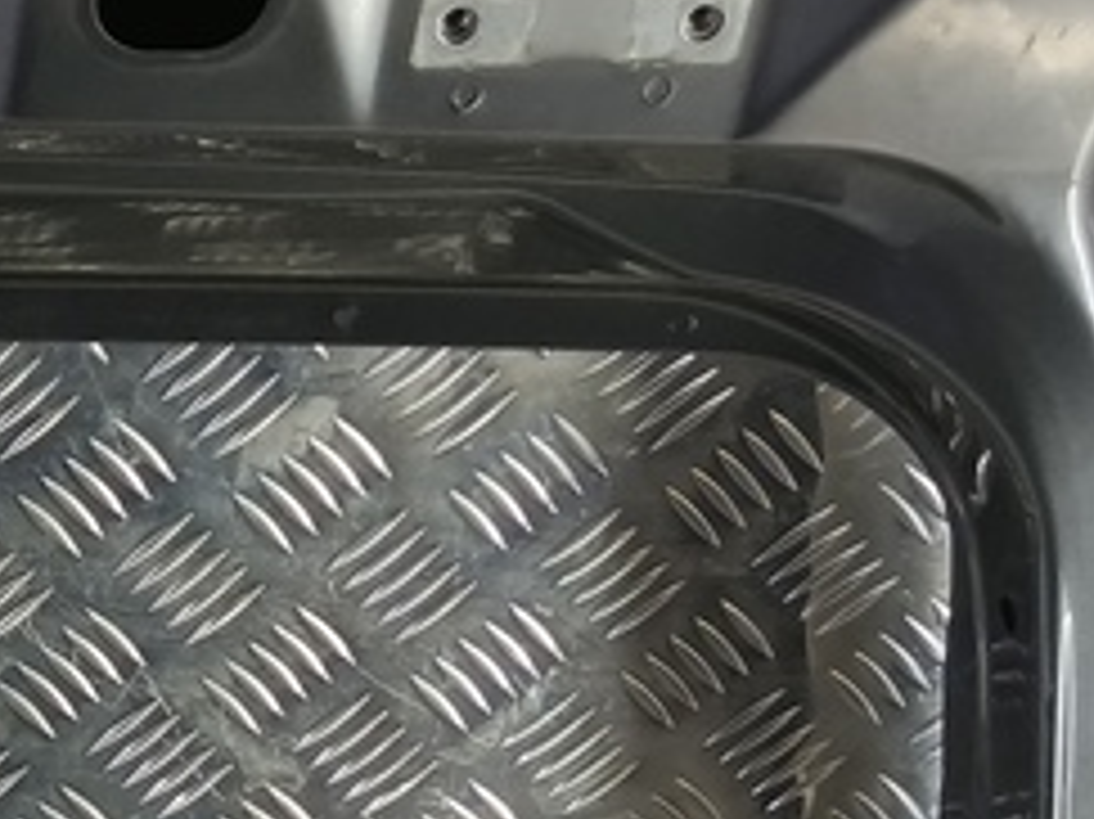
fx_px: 3064
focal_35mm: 97
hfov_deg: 17.6
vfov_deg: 14.4
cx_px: -671
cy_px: 1170
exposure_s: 1/50
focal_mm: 4.11
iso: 206
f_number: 1.6
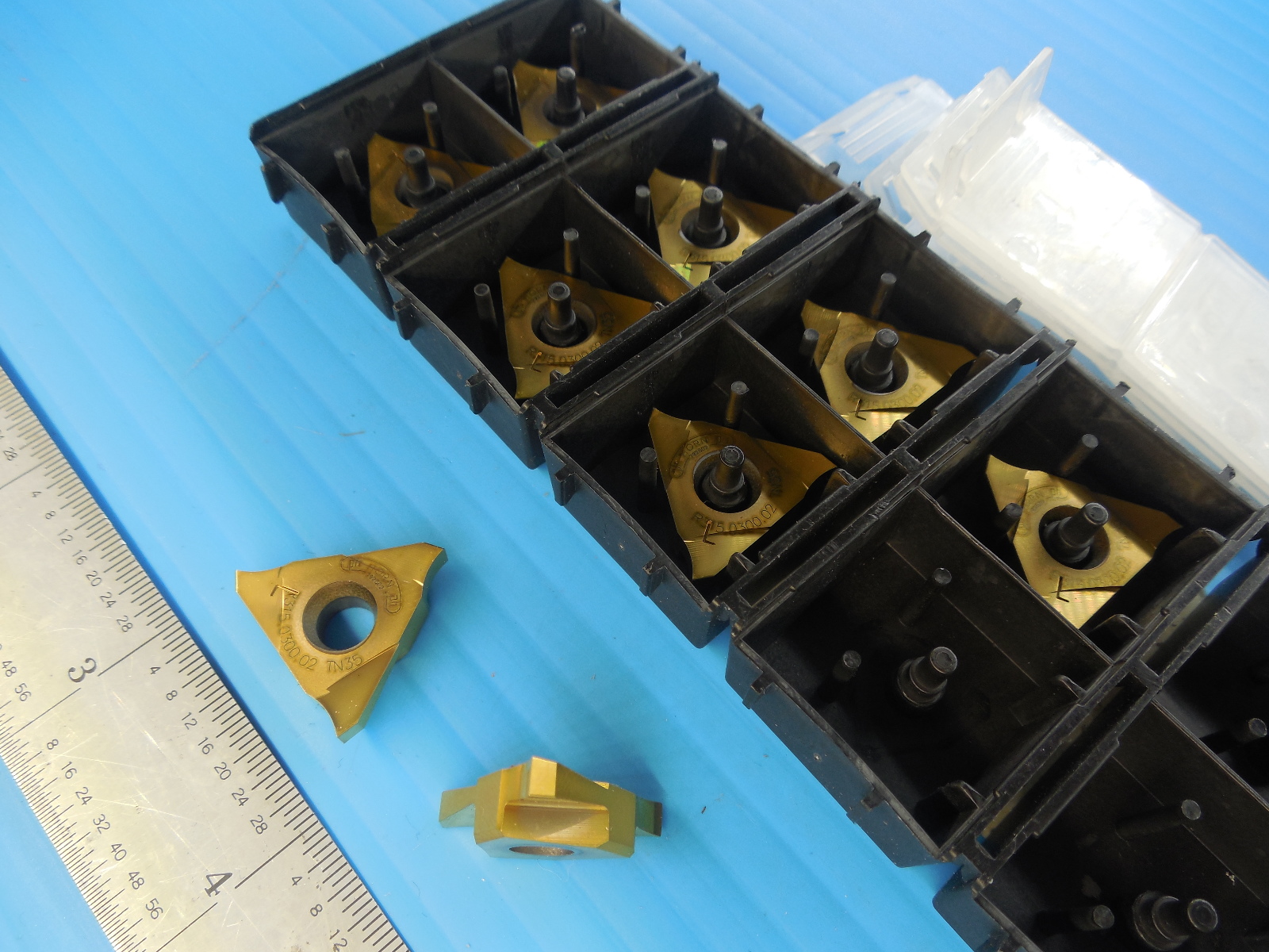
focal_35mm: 25
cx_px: 634
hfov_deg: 69.4
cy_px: 476
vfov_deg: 54.9
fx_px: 916
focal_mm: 4.5
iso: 125
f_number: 3.3
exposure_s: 1/200
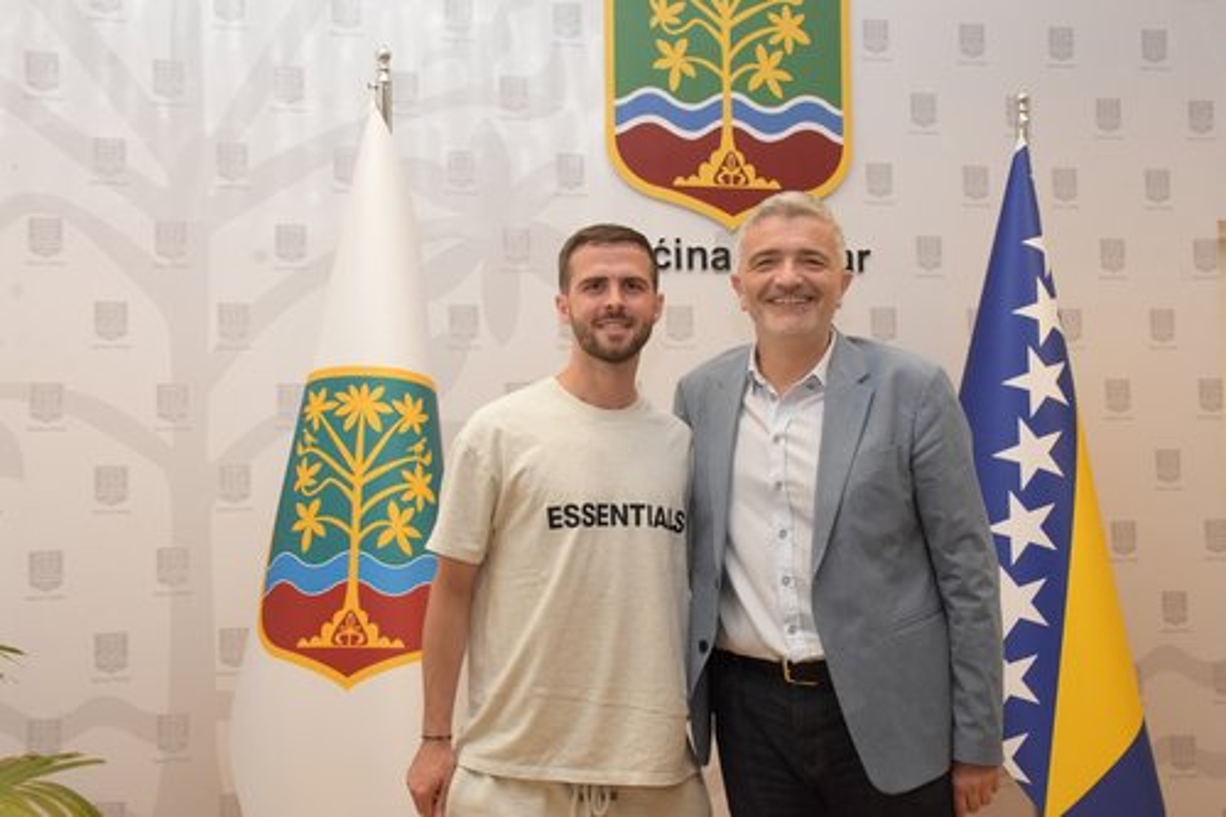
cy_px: 408
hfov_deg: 49.6
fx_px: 1328
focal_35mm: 39
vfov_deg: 34.2
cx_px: 613
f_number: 9
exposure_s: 1/100
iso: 2000
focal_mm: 26
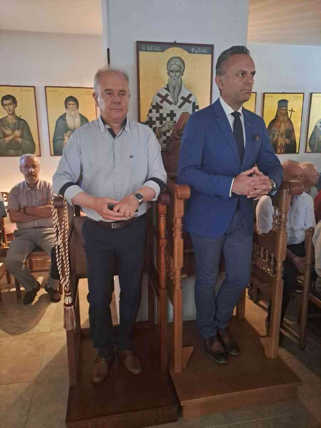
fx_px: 309
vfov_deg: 69.4
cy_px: 214
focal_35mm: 25
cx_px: 160
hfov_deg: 54.9
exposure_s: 1/10
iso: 1000
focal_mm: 4.65
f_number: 1.8
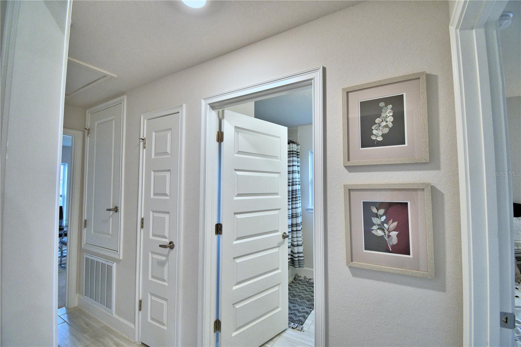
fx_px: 217
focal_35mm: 15
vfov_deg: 77.3
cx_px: 260
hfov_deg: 100.4
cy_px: 174
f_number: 4.5
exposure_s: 1/60
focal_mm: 10
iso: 400
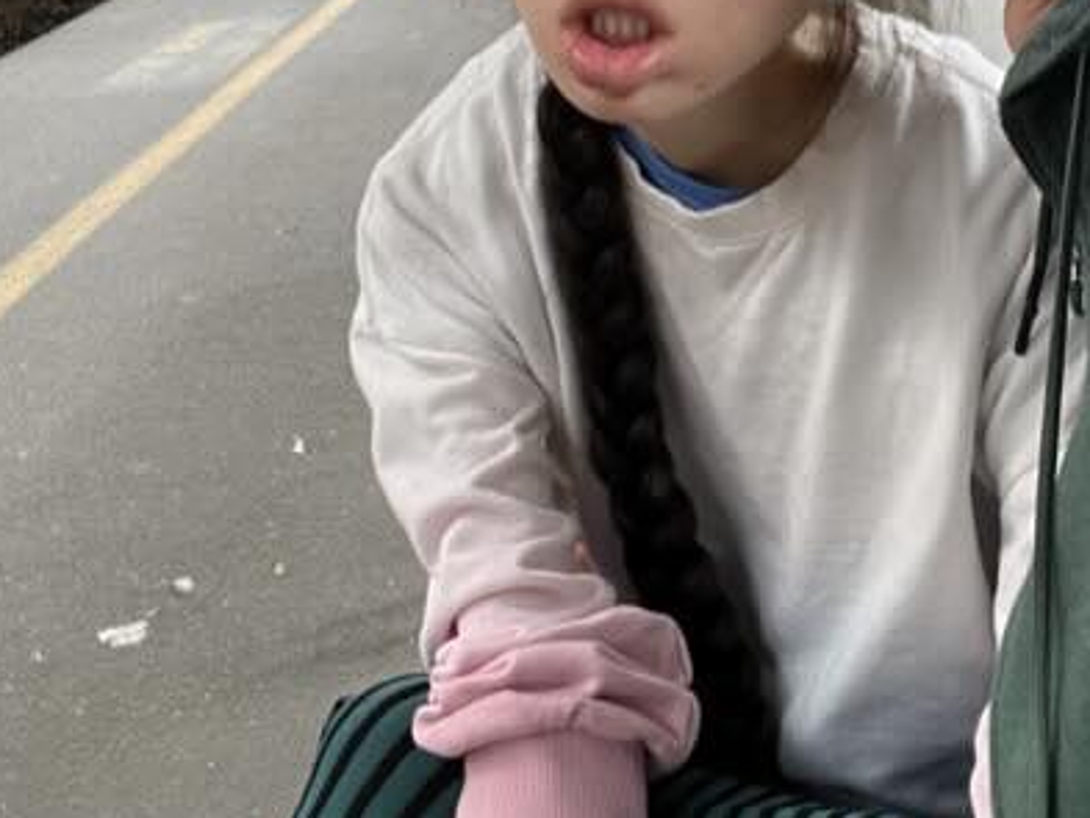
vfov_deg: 23.2
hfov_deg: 31.9
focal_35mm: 60
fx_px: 1890
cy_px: -35
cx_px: 738
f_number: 2.2
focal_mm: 2.71
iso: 100
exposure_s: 1/77
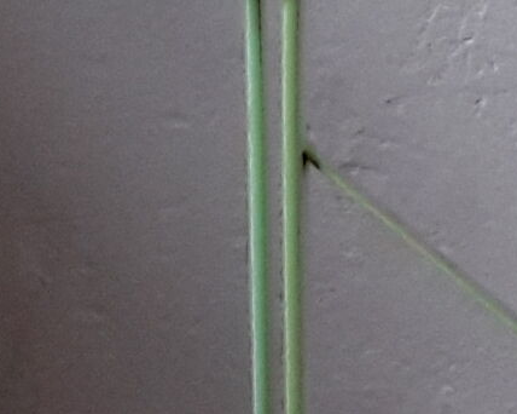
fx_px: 3074
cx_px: 1122
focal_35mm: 201
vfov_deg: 7.7
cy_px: 19
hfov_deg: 8.9
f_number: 1.9
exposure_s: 1/33
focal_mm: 2.91
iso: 125
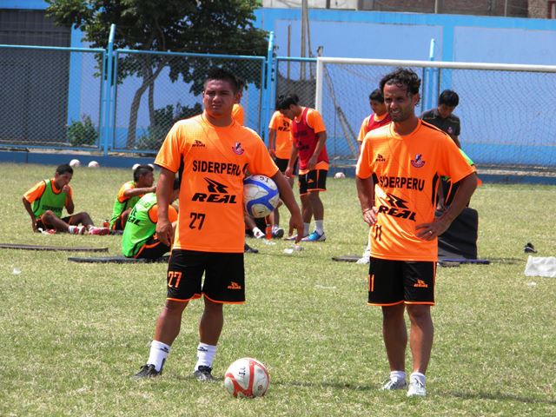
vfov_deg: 4.6
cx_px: 278
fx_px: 5156
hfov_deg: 6.2
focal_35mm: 321
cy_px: 208
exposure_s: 1/320
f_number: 5.4
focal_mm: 57.7
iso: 50
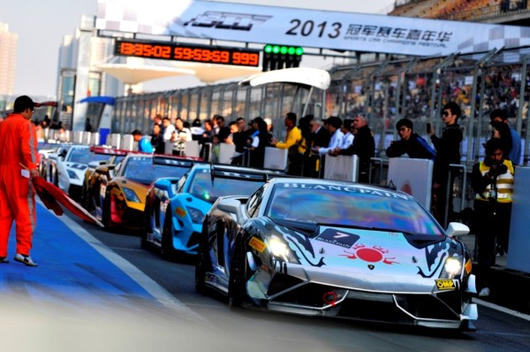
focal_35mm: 174
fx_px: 2558
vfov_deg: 7.9
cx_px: 265
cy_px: 176
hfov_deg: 11.8
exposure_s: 1/160
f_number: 5
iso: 100
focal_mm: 116
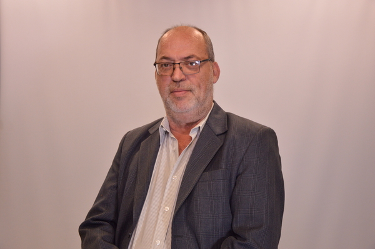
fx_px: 500
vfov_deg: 28.0
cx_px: 188
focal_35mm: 48
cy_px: 124
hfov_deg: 41.1
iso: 900
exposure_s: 1/125
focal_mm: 32
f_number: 4.2
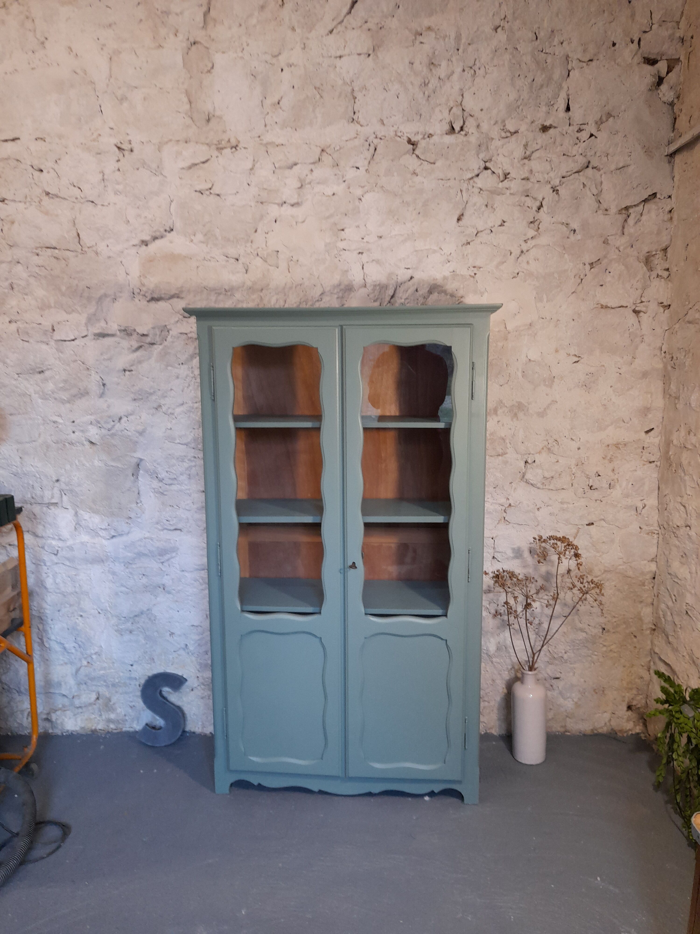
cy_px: 467
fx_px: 674
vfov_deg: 69.4
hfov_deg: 54.9
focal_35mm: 25
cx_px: 350
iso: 250
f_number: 2
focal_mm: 4.6
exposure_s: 1/50
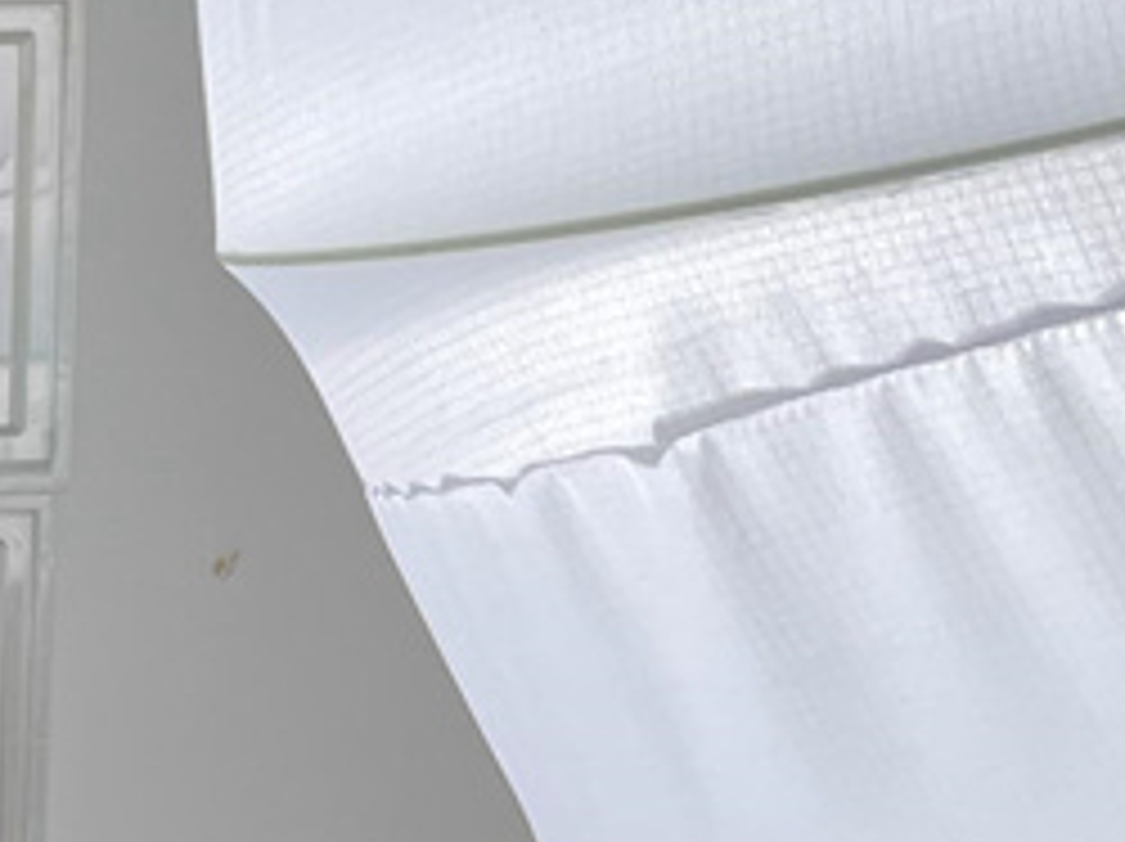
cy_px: 1171
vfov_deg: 11.5
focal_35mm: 125
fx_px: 4059
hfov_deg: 12.9
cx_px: -1368
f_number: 1.6
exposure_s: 1/159
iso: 32
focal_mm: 4.2
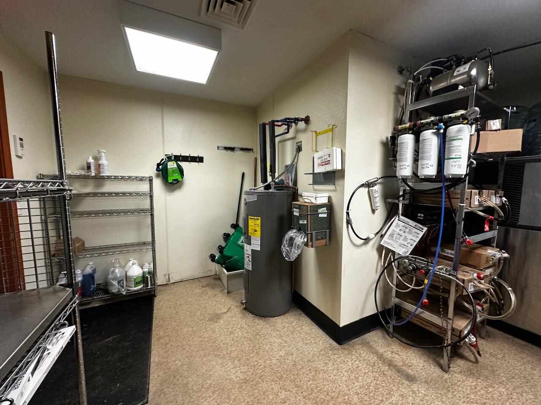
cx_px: 270
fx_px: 219
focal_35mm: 14
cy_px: 202
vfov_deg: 85.7
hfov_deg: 102.1
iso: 320
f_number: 2.2
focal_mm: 2.22
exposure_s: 1/60
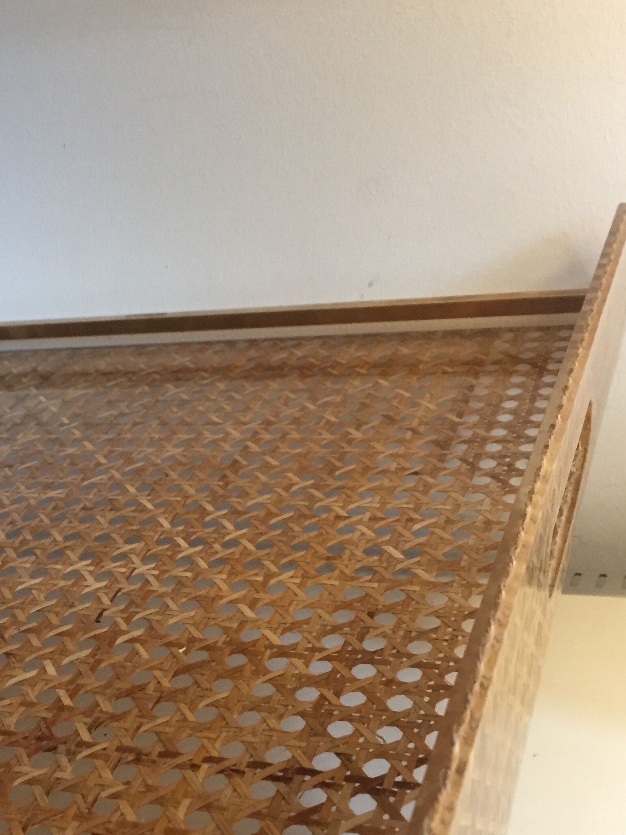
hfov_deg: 31.0
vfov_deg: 40.4
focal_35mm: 46
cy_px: 593
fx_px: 1109
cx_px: 159
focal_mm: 4.15
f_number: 2.2
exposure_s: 1/20
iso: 250
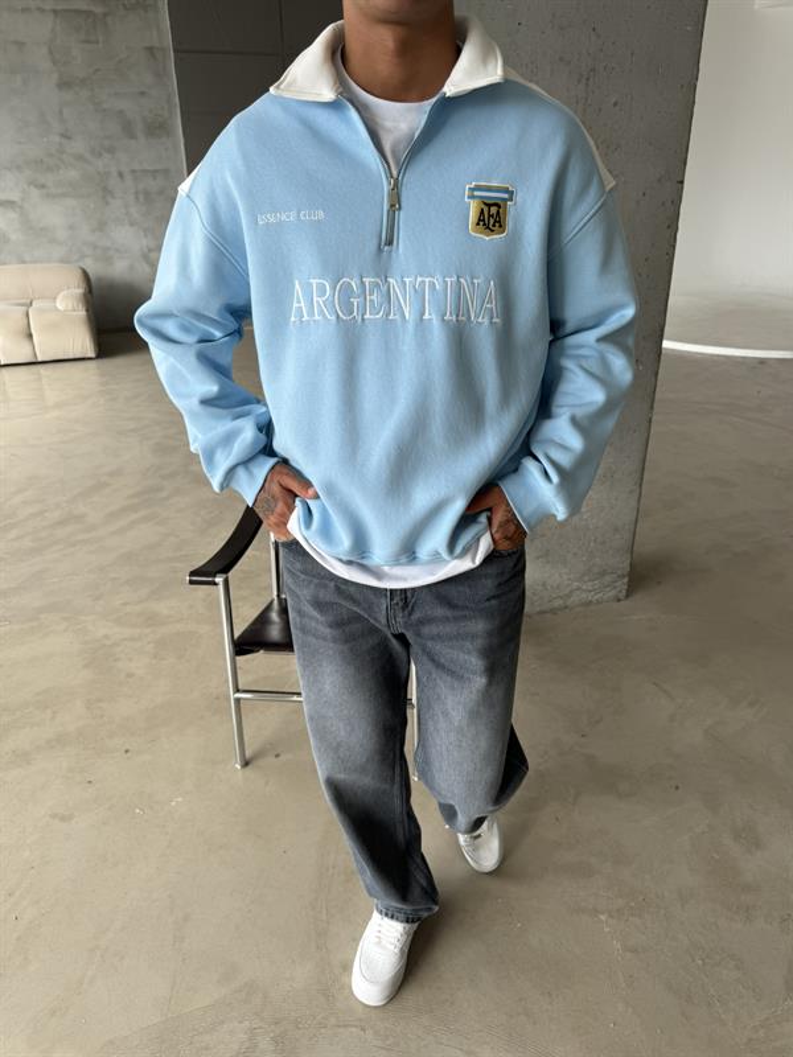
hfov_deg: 56.8
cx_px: 396
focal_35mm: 24
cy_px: 528
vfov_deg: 71.6
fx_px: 733
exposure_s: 1/184
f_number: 1.78
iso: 64
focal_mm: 6.76
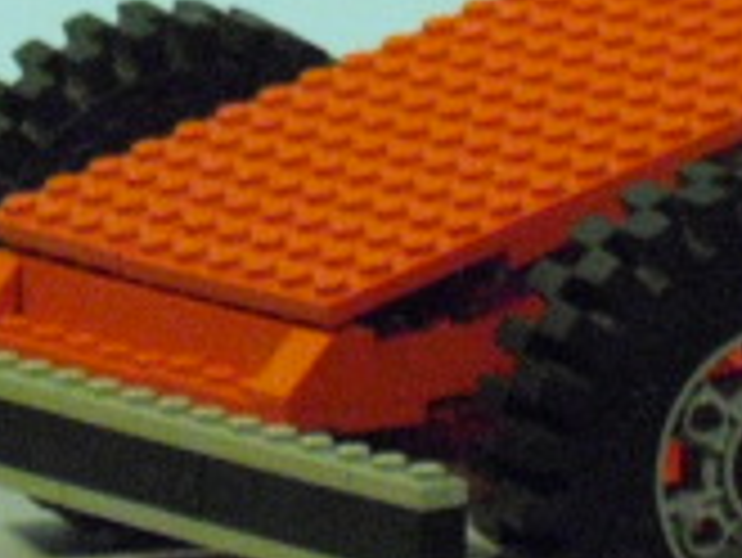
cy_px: 36
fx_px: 8881
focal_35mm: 414
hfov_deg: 4.8
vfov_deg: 3.6
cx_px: 958
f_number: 5.6
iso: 800
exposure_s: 1/15
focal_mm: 18.9
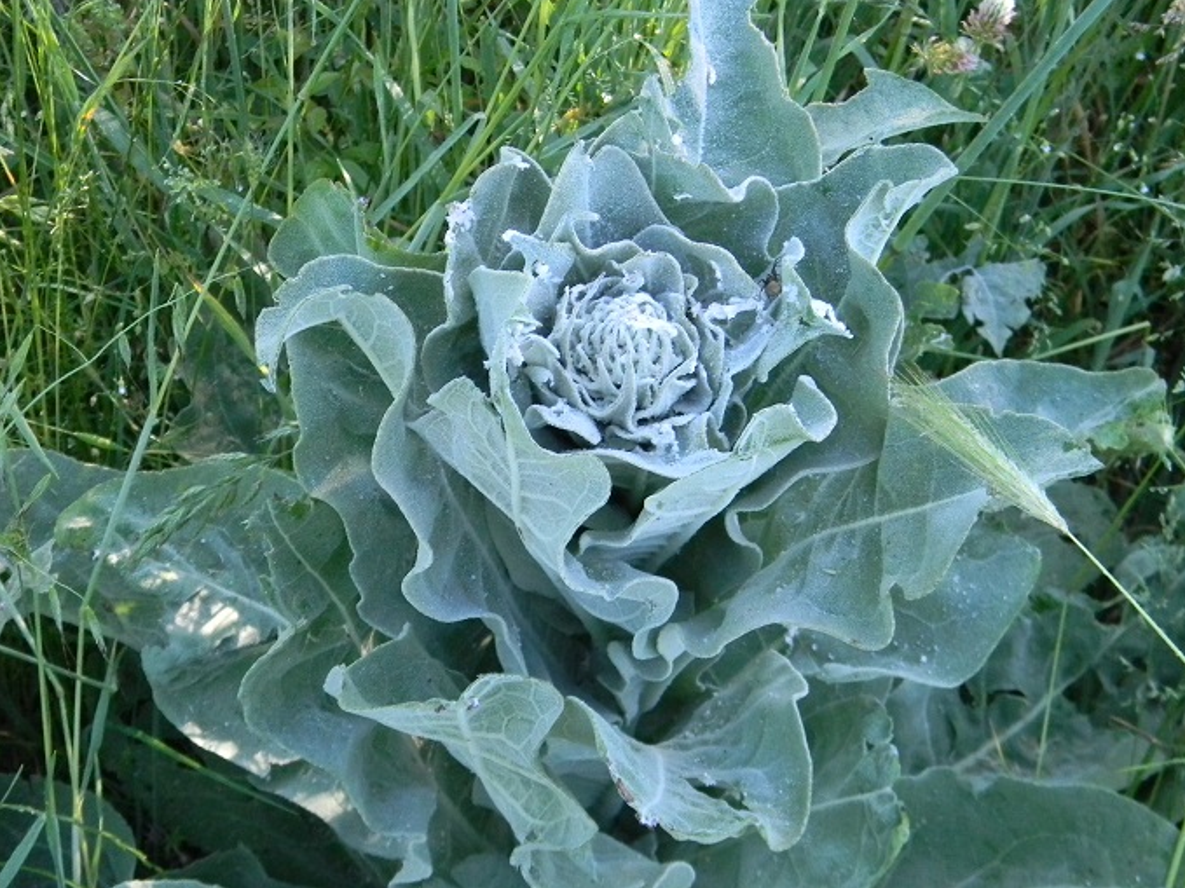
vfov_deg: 22.2
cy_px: 520
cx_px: 635
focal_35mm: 66
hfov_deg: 29.4
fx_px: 2259
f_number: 4.1
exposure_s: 1/136
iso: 400
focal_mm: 10.1
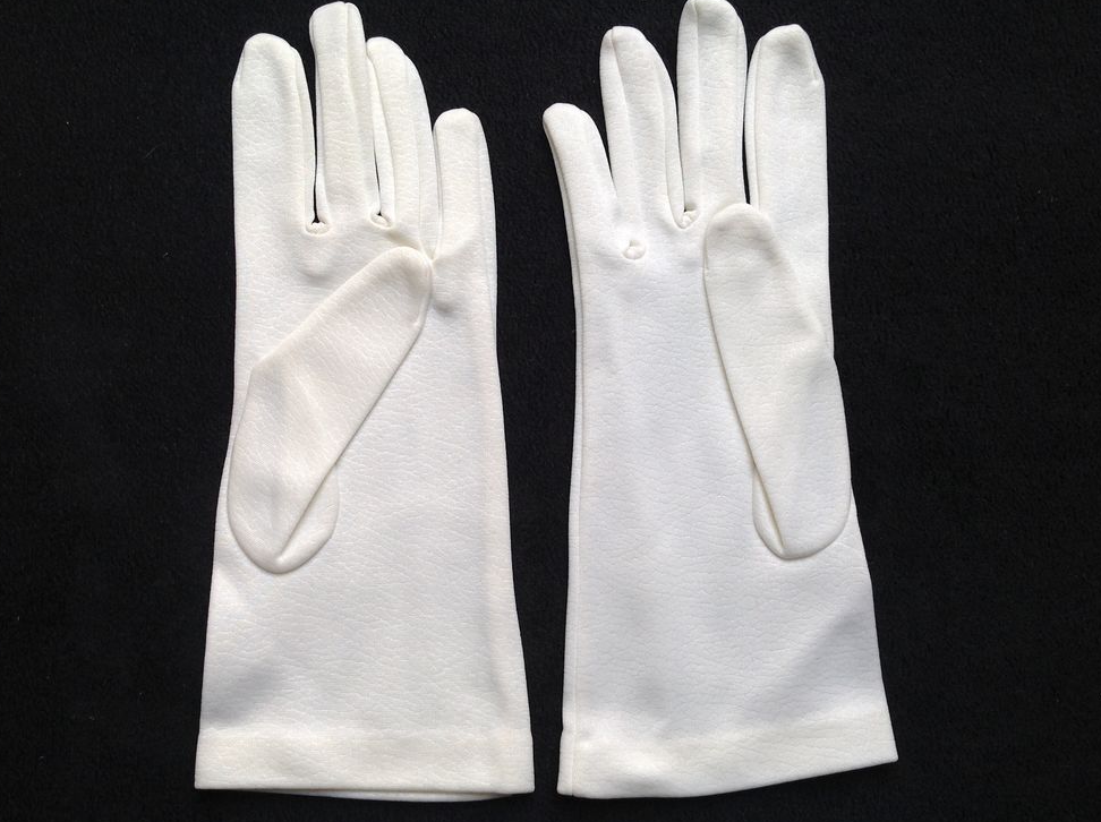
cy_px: 409
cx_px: 549
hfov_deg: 51.4
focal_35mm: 36
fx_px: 1143
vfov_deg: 39.6
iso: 64
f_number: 2.4
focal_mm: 4.28
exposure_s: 1/120
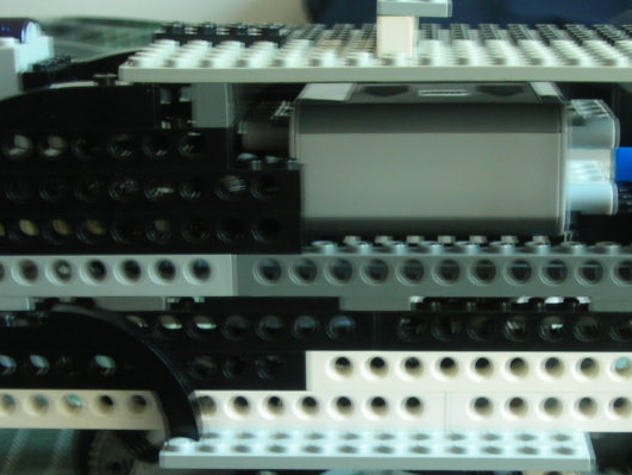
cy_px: 333
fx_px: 1443
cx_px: 382
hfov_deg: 24.7
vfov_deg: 18.6
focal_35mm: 79
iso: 50
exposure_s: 1/3.9
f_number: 3.3
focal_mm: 6.8
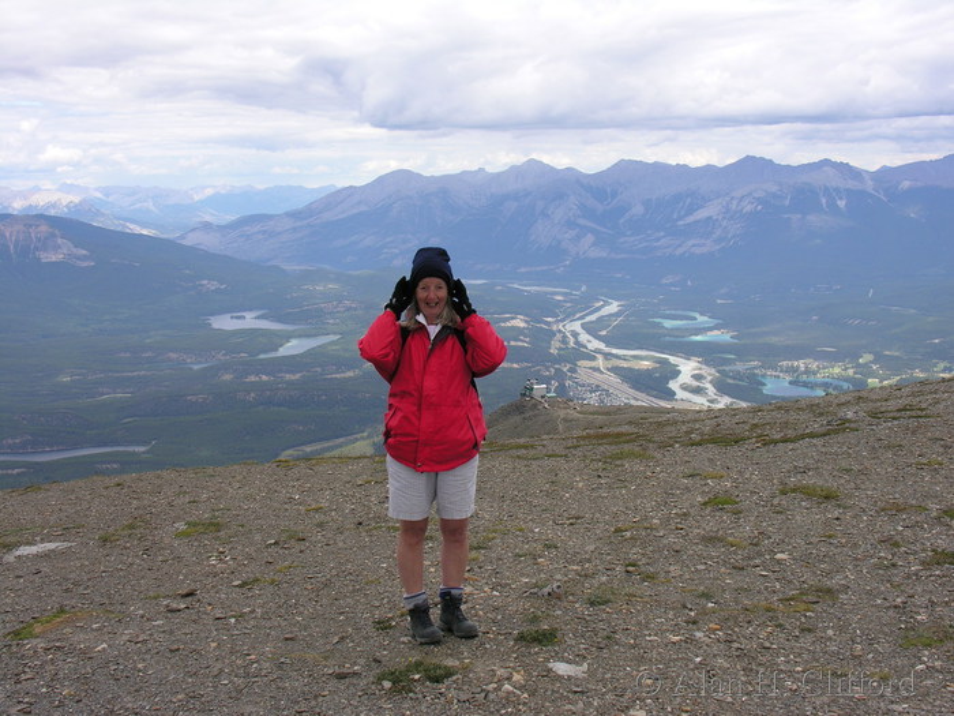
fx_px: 1185
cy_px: 358
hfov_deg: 43.9
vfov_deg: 33.6
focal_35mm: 43
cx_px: 477
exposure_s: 1/150
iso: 50
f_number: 5.8
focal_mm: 11
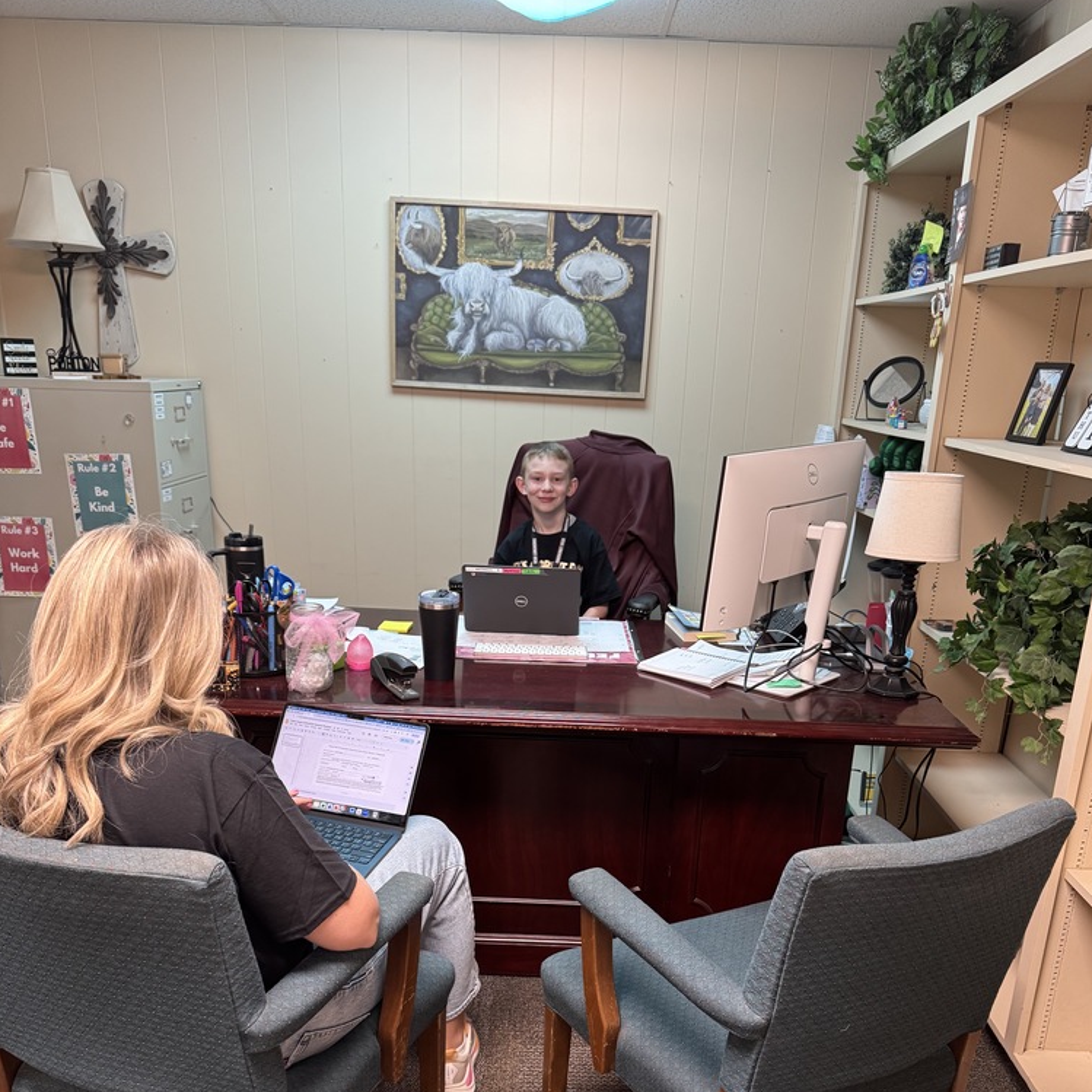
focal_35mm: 29
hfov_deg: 55.6
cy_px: 726
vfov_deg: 54.5
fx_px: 1035
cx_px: 557
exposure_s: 1/60
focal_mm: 6.76
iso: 250
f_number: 1.78
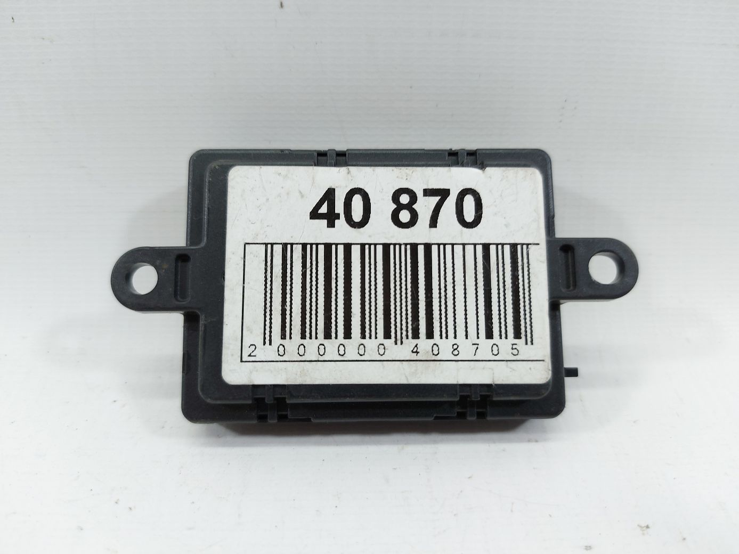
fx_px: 512
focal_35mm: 24
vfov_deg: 56.8
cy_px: 277
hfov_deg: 71.6
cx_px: 370
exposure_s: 1/60
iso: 64
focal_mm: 5.23
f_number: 1.8
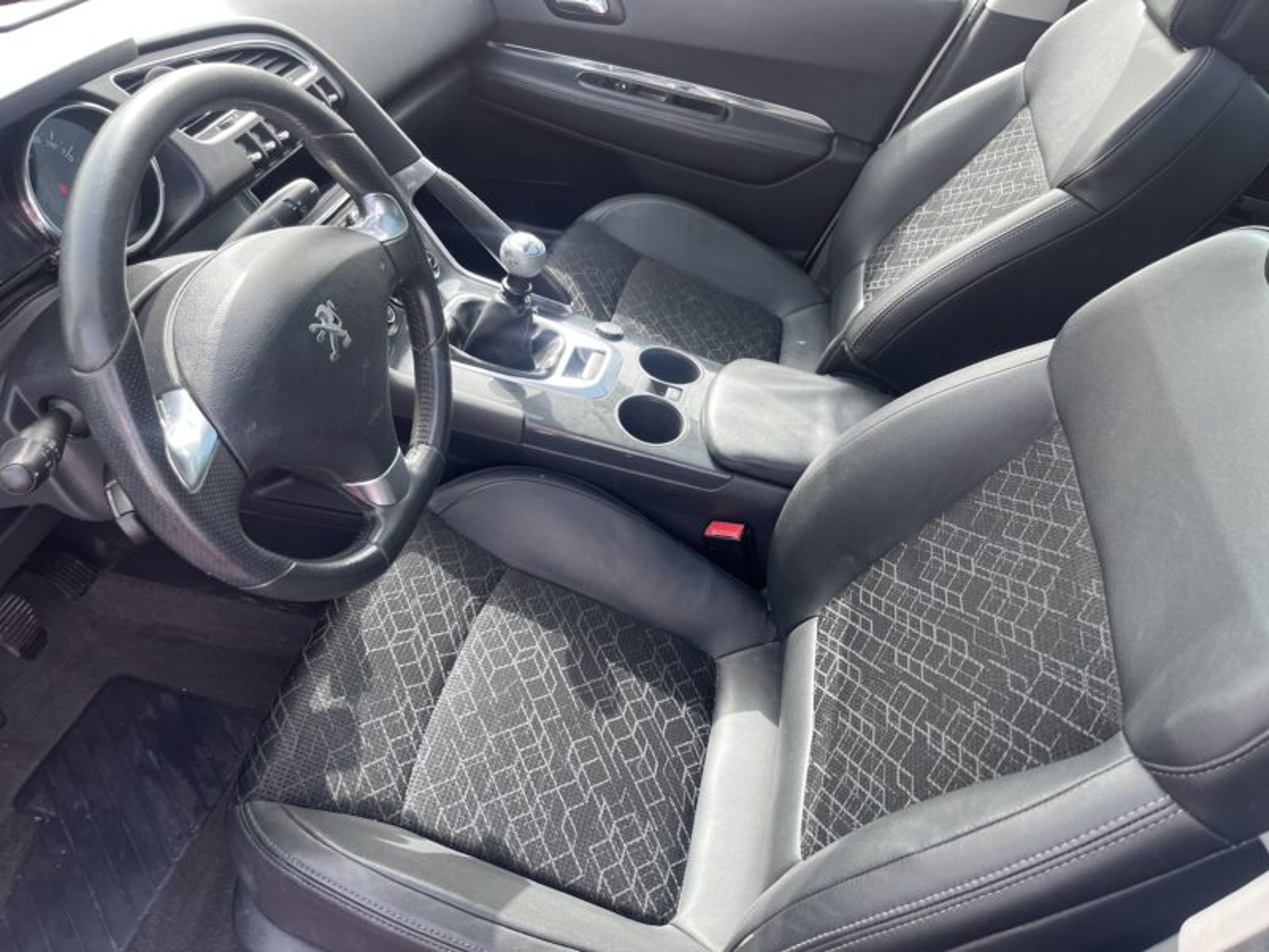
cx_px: 634
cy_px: 476
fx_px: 953
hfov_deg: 67.3
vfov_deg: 53.1
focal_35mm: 26
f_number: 1.6
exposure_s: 1/126
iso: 32
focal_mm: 5.1
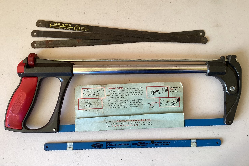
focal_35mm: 33
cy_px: 71
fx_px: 228
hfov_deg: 57.2
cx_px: 125
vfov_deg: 39.9
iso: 50
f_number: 2.4
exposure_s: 1/100
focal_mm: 3.3
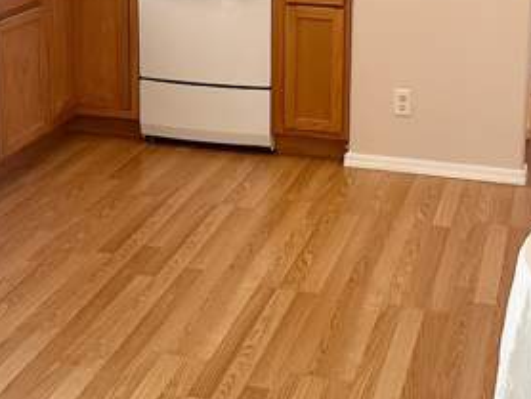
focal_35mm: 69
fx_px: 1059
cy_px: 25
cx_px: 267
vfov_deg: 20.8
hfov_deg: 28.1
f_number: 1.78
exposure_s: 1/120
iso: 200
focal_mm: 6.86
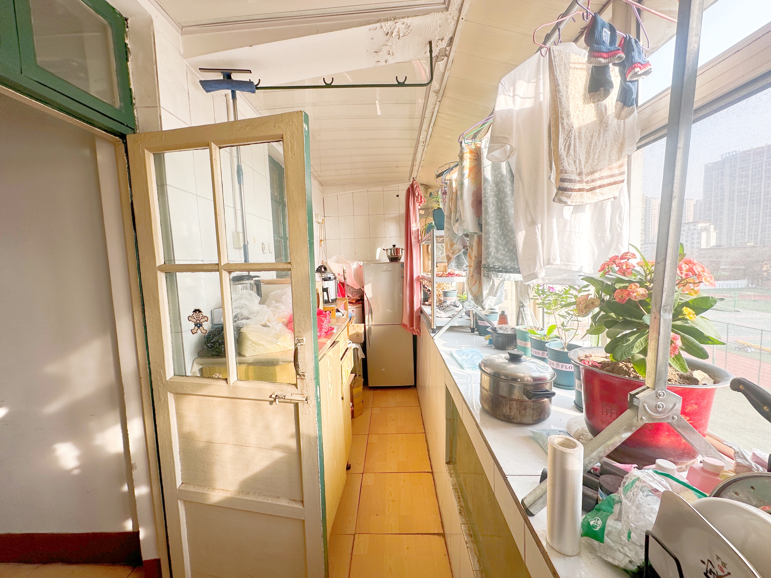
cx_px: 386
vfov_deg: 85.7
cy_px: 289
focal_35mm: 14
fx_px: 312
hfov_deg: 102.1
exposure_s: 1/99
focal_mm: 2.22
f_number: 2.2
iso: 40
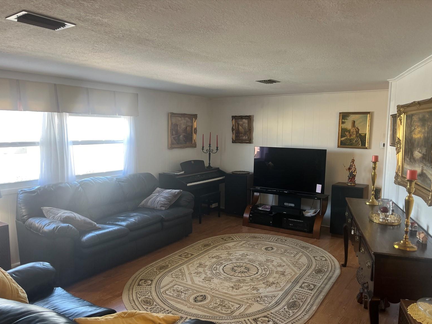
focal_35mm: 27
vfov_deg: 51.4
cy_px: 167
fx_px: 337
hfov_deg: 65.3
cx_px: 222
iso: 64
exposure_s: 1/60
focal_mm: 5.1
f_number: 1.6
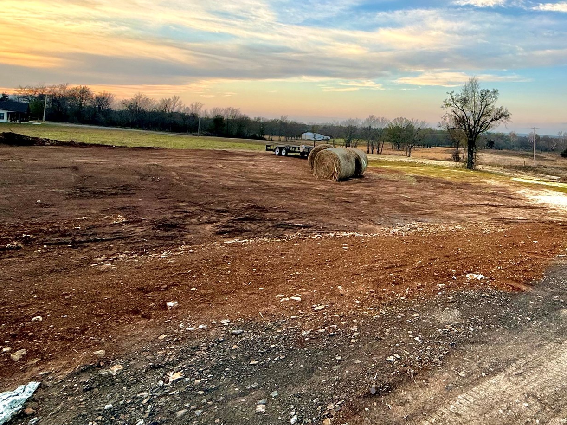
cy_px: 118
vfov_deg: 58.6
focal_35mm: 22
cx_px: 413
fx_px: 360
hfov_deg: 72.0
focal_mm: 2.22
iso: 50
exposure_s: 1/186
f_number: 2.2
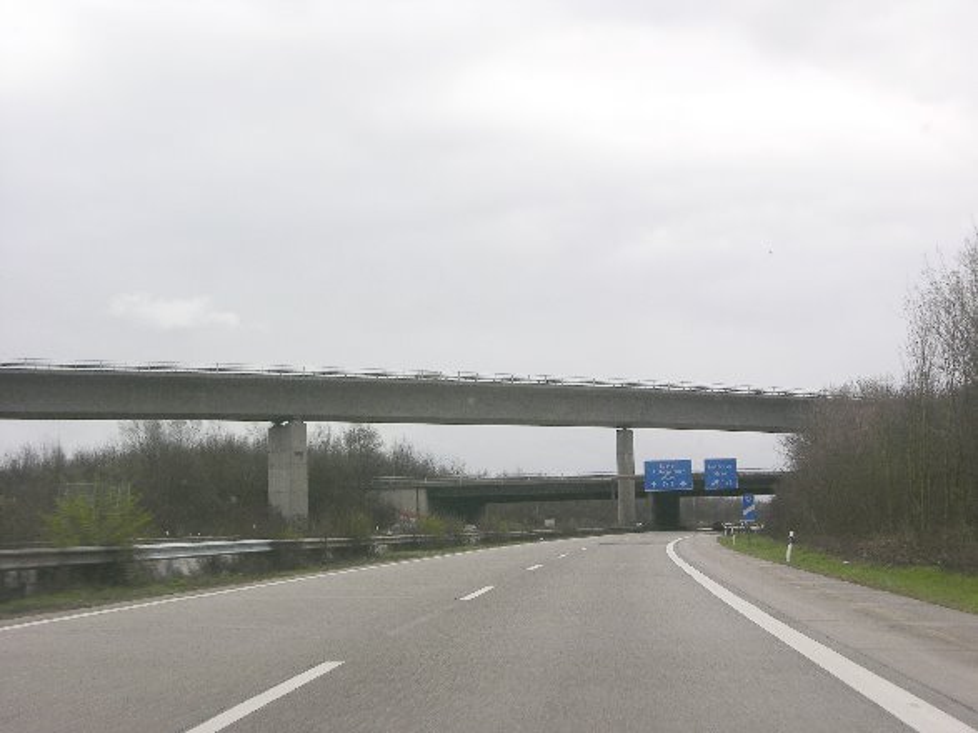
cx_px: 489
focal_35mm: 66
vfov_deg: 22.2
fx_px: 1864
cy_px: 366
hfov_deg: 29.4
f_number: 6.5
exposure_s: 1/132
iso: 50
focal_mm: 16.8
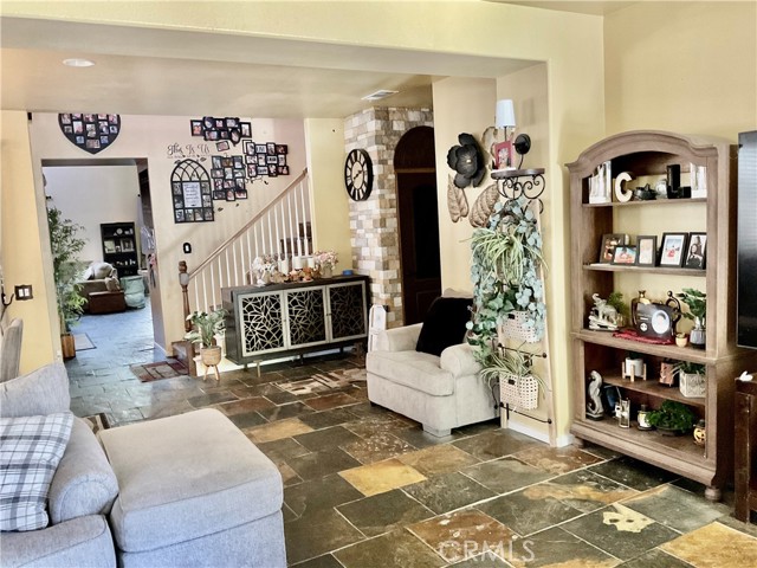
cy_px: 284
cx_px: 378
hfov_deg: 61.7
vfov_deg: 48.2
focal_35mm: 29
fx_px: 634
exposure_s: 1/40
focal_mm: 3
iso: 320
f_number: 1.8
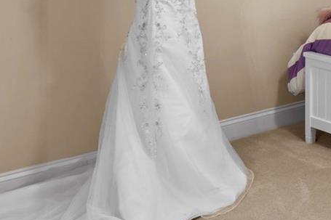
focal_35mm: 72
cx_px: 407
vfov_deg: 17.4
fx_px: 662
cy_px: -88
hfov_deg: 25.0
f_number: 8
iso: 100
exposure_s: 1.6
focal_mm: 16
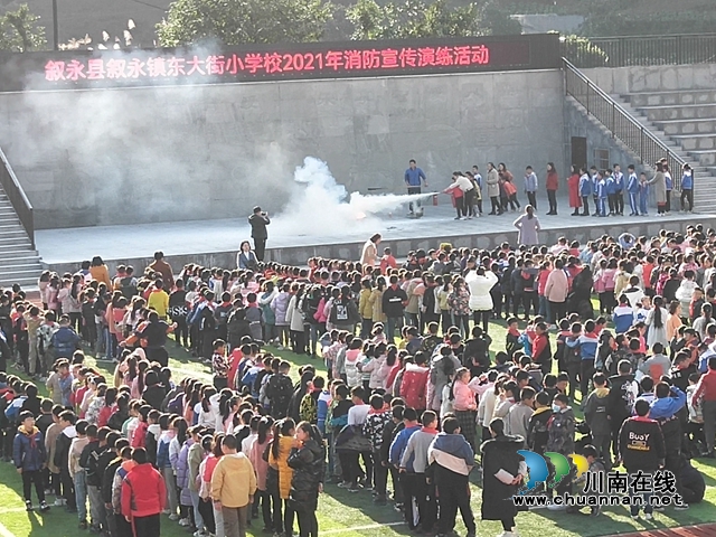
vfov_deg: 12.6
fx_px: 2441
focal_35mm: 118
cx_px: 358
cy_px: 268
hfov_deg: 16.7
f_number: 1.8
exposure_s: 1/676
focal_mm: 3.95
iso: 50
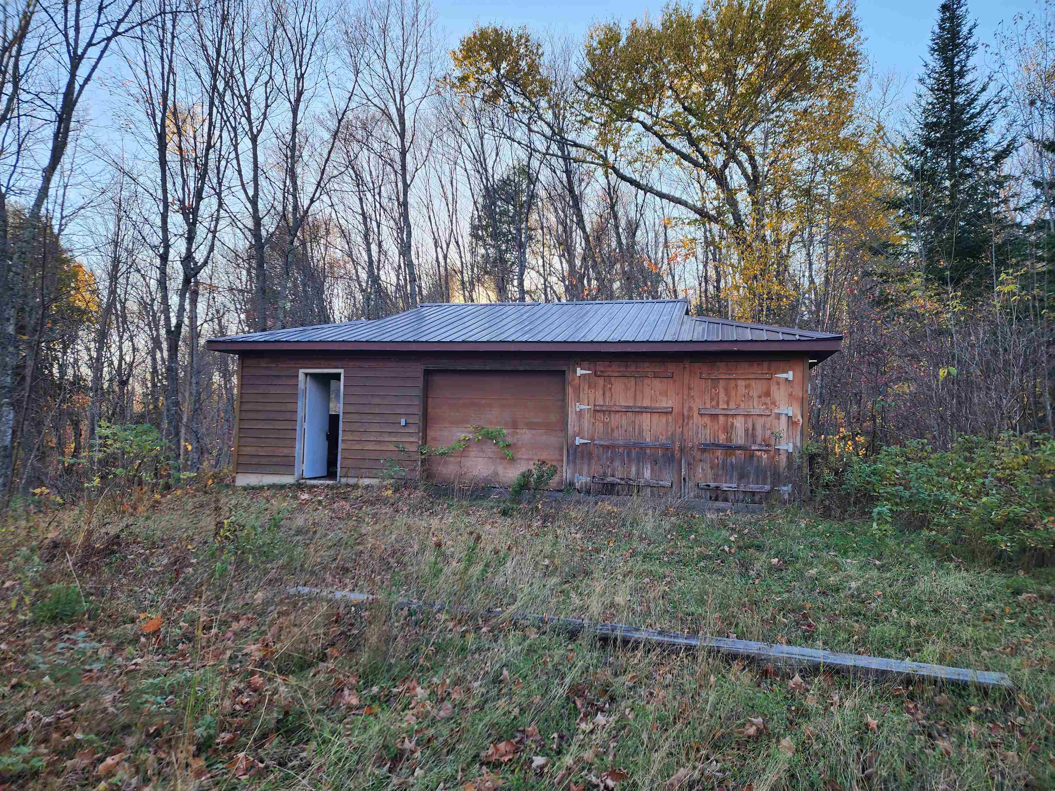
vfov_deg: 58.9
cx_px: 528
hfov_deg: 73.9
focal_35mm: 23
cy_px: 396
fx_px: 701
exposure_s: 1/180
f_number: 1.8
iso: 25
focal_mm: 6.4
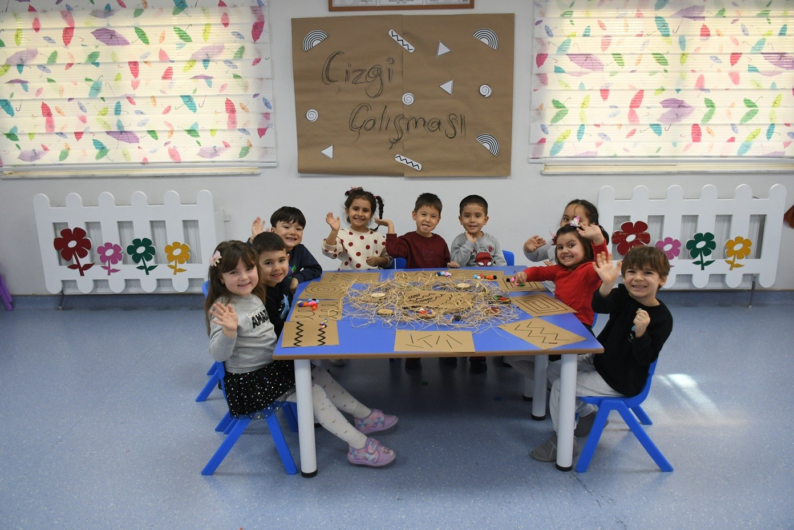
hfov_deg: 61.9
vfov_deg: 43.6
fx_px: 662
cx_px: 397
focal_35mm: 30
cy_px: 265
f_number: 4.5
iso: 1250
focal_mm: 20
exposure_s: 1/250
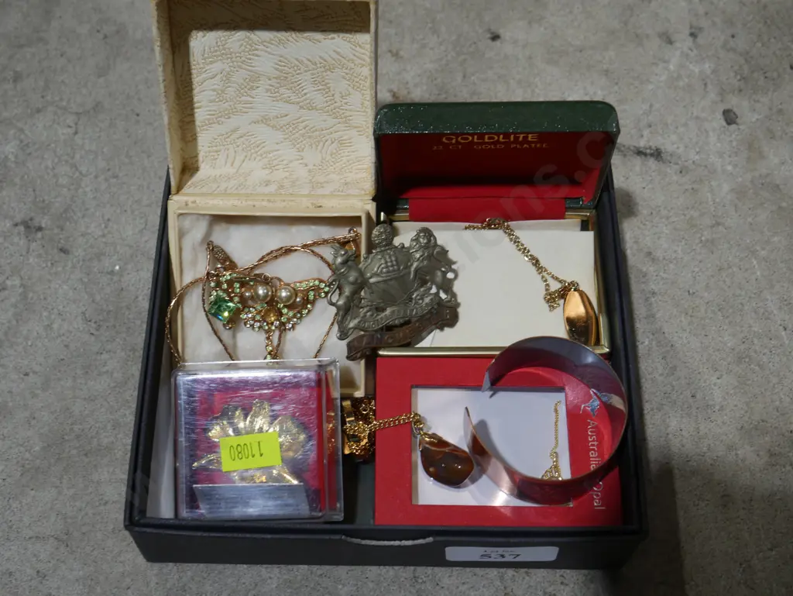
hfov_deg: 39.6
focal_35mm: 48
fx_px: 1100
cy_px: 298
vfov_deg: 30.3
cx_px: 396
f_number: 5.2
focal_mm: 24
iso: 320
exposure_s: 1/60
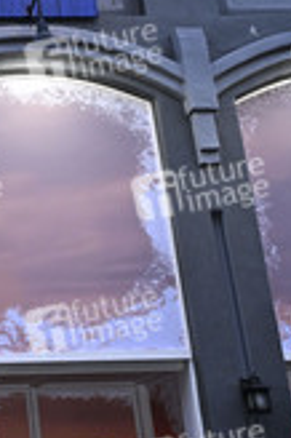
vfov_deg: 26.1
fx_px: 936
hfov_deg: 16.2
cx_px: -137
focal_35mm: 77
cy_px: 123
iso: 1600
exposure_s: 1/200
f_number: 4.5
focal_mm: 28
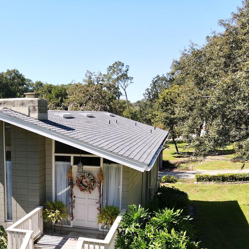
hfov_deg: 39.5
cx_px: 35
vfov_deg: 41.1
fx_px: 326
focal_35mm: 40
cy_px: 175
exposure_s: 1/400
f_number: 2.8
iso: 100
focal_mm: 4.5
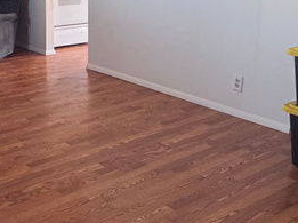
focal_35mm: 55
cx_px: 43
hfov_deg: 33.5
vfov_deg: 25.8
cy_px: 33
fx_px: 473
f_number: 2.2
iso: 400
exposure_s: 1/60
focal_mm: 2.22
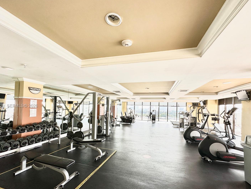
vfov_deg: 77.8
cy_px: 106
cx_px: 125
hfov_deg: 94.5
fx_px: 116
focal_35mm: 16
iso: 50
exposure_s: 1/99
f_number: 2.2
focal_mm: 2.22
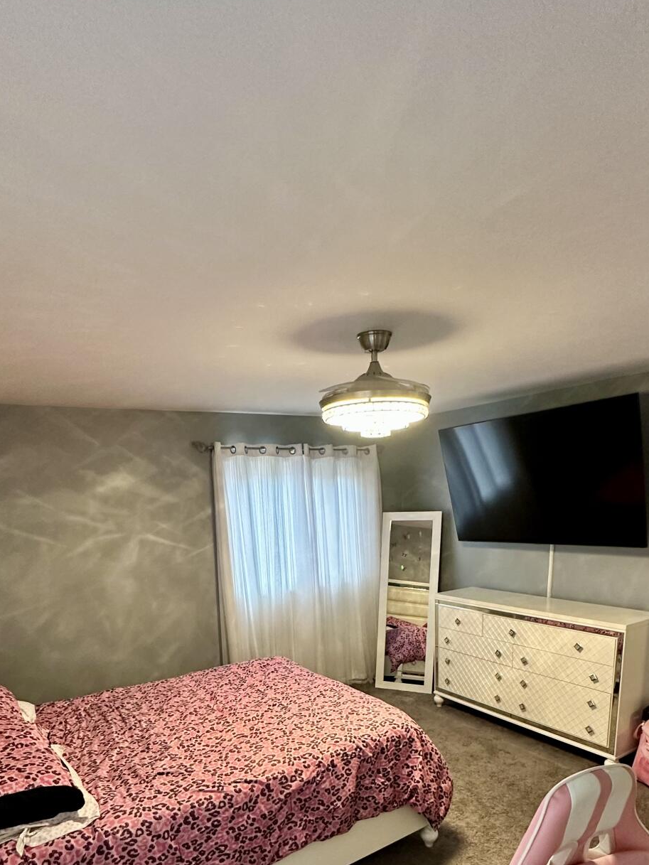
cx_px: 326
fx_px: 575
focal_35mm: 23
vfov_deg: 69.3
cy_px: 644
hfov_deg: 58.9
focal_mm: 2.22
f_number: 2.2
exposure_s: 1/60
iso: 400
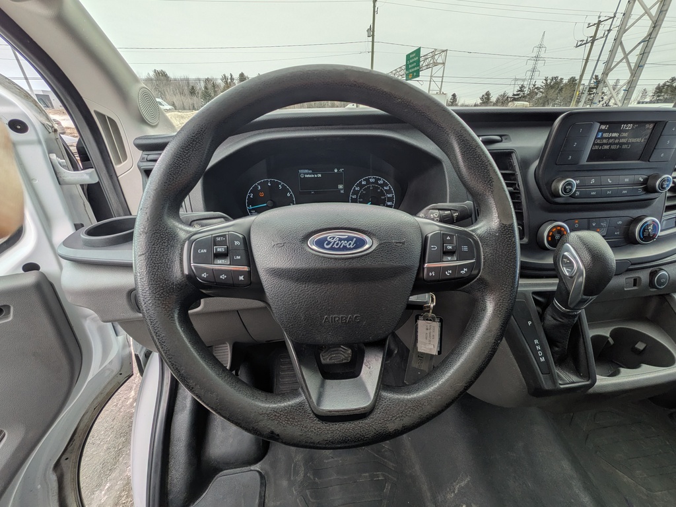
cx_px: 338
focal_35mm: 14
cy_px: 254
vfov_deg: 85.7
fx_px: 273
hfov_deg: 102.1
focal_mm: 1.83
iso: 35
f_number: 2.2
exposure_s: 1/563
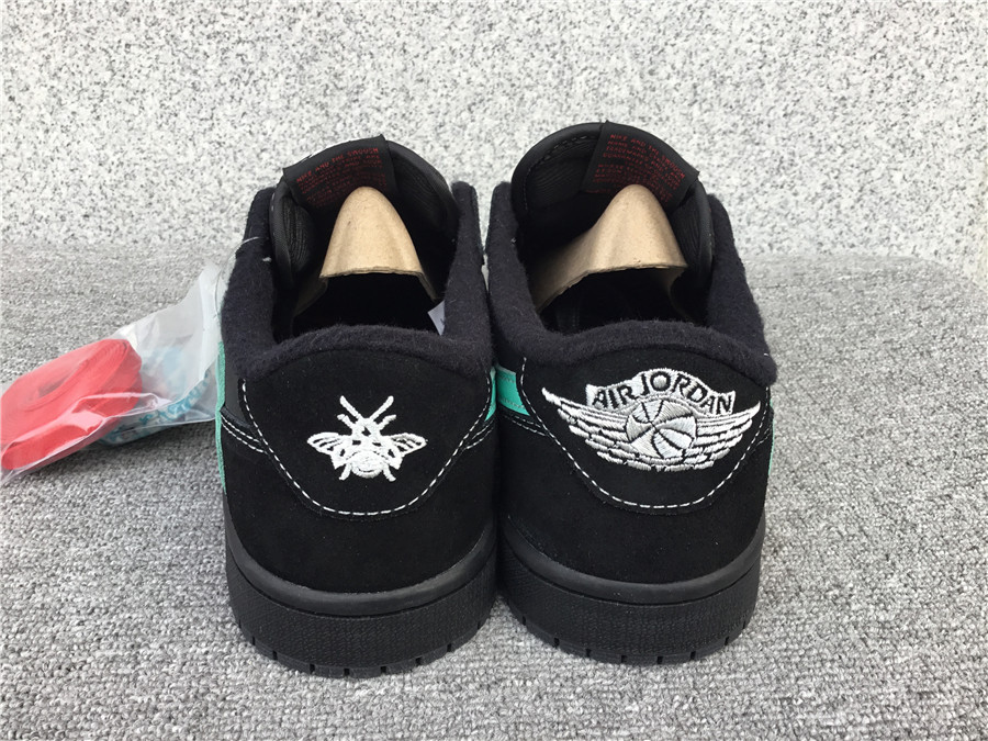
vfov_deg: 45.4
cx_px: 494
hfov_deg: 58.4
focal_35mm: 31
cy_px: 370
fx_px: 885
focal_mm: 3.3
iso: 25
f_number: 2.4
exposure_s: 1/100
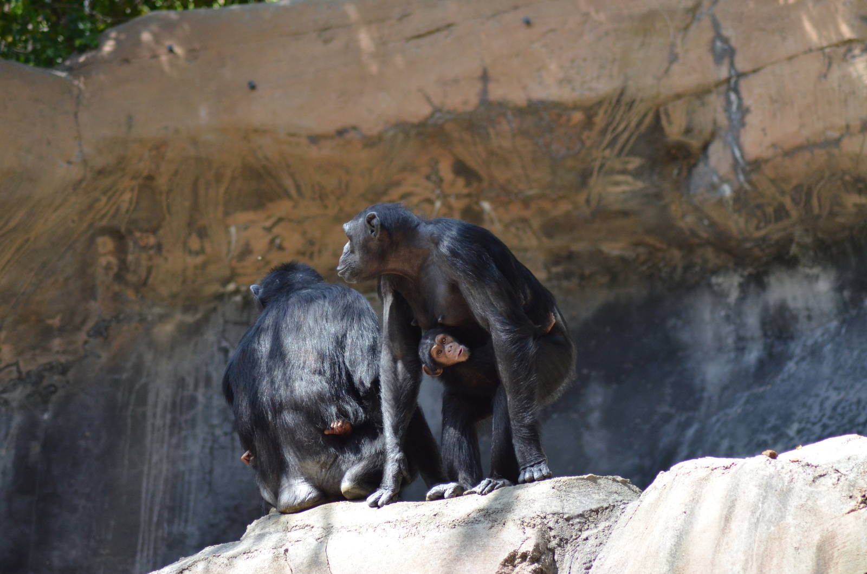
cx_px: 434
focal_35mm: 248
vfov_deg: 5.5
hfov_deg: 8.3
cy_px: 287
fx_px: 5949
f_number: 4.5
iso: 720
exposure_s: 1/1000
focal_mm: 165
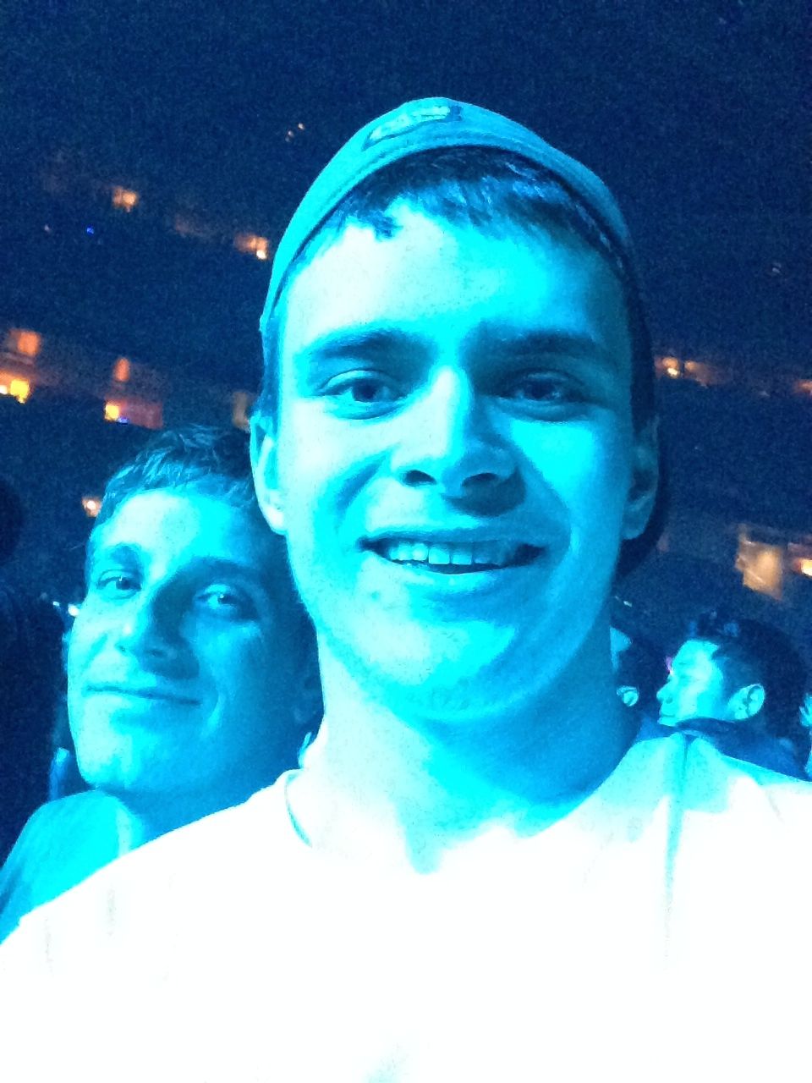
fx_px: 1095
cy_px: 542
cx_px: 406
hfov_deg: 40.7
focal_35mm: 35
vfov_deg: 52.6
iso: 1000
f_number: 2.4
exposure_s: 1/15
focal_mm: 2.18
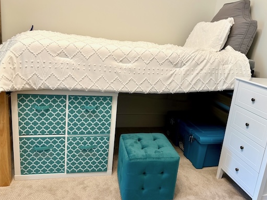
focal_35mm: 28
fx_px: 216
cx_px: 140
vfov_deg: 49.7
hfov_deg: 63.4
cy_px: 91
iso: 160
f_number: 1.78
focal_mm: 6.76
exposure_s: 1/120
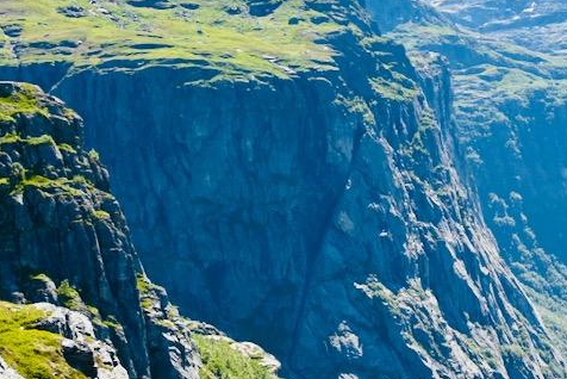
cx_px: 618
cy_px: 260
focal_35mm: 106
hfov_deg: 18.6
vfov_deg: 12.9
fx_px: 1666
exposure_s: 1/320
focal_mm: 30.5
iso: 100
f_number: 6.3
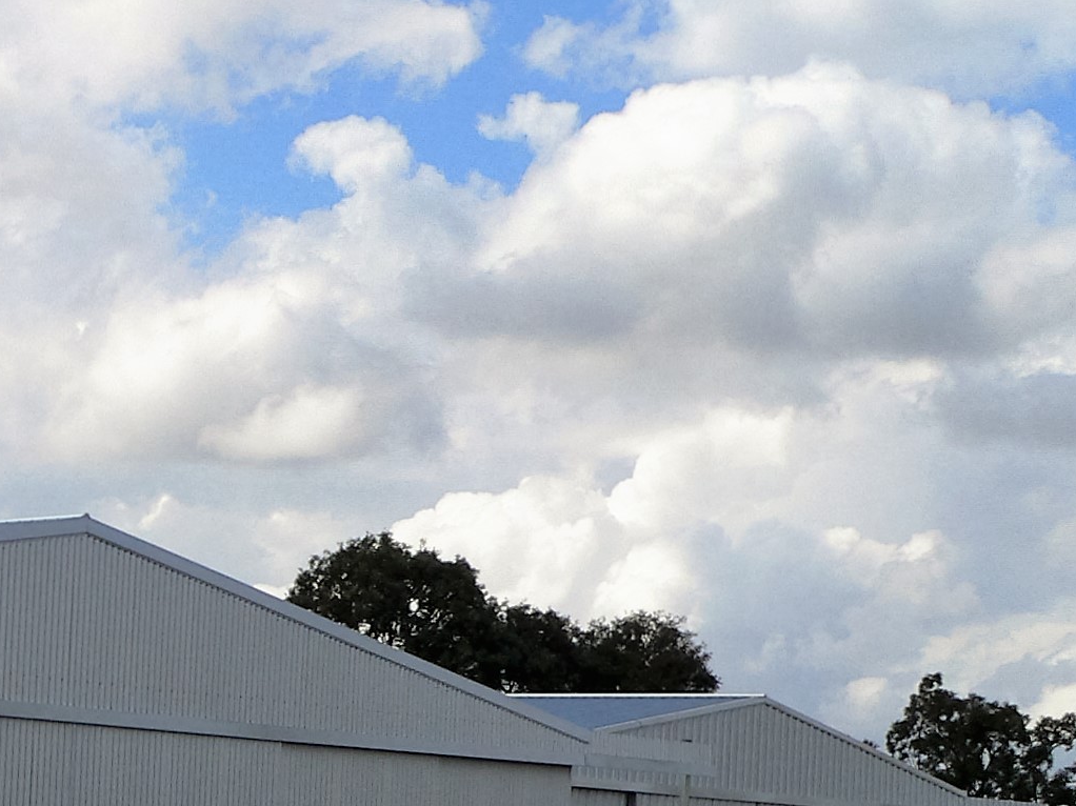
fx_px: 2797
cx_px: -251
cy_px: 837
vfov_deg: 16.0
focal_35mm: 90
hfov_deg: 20.3
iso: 80
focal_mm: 6
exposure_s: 1/500
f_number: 5.6
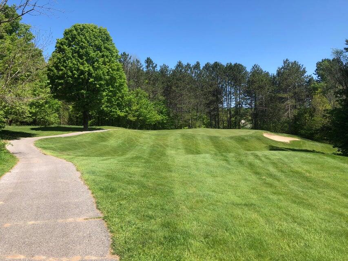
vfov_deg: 49.8
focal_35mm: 28
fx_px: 282
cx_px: 174
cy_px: 130
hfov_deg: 63.4
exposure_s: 1/1245
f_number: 1.8
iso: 20
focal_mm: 3.99
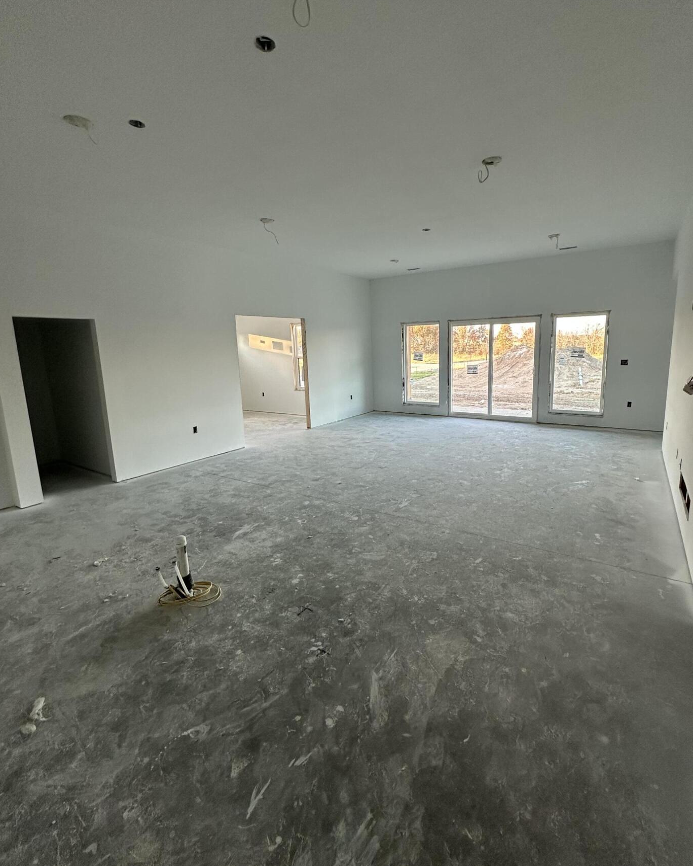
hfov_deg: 80.2
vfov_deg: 93.1
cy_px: 415
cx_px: 376
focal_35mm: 16
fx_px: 410
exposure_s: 1/99
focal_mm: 2.22
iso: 160
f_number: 2.2
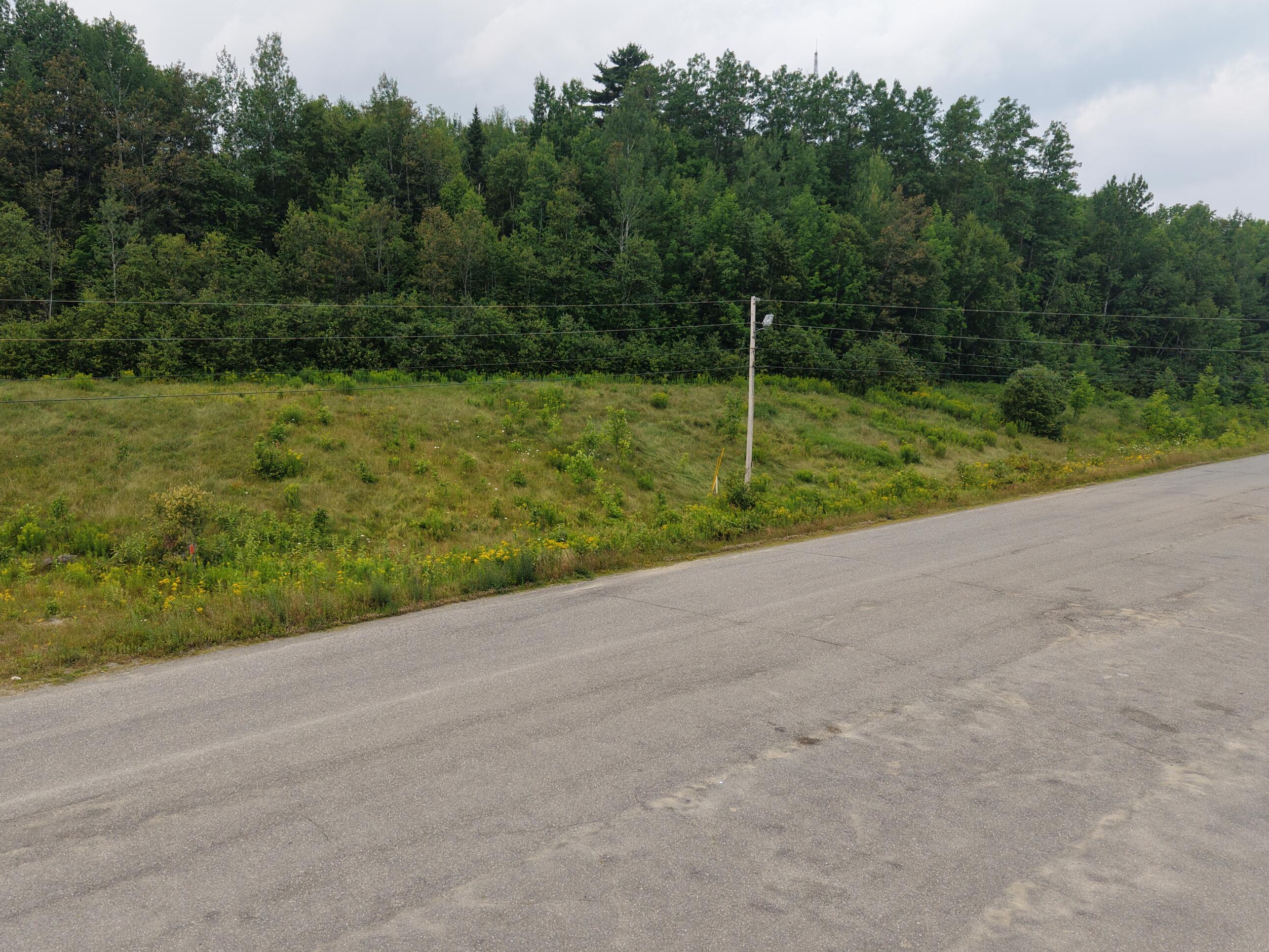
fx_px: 1027
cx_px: 541
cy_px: 427
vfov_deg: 49.7
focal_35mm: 28
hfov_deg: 63.1
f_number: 1.8
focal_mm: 8.67
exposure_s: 1/3200
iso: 200
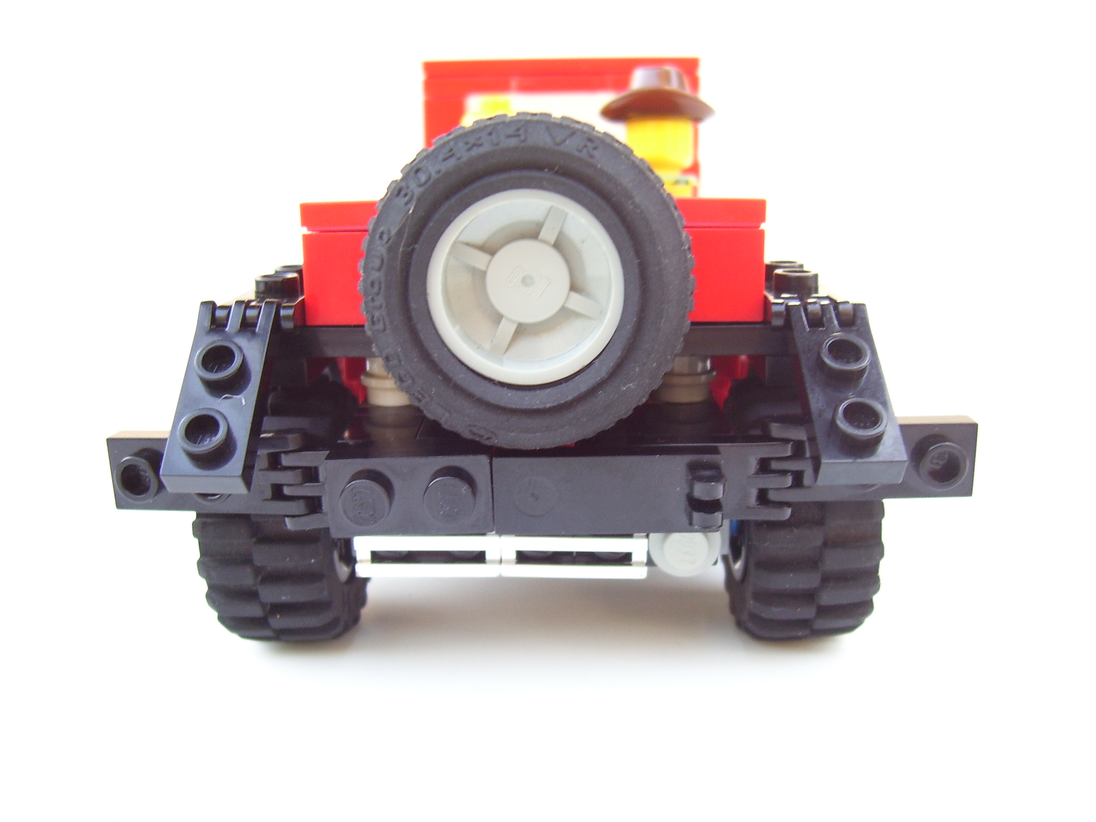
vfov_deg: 41.8
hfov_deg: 54.0
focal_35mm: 34
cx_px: 548
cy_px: 411
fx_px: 1076
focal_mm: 5.6
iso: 80
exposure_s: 1/30
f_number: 2.7
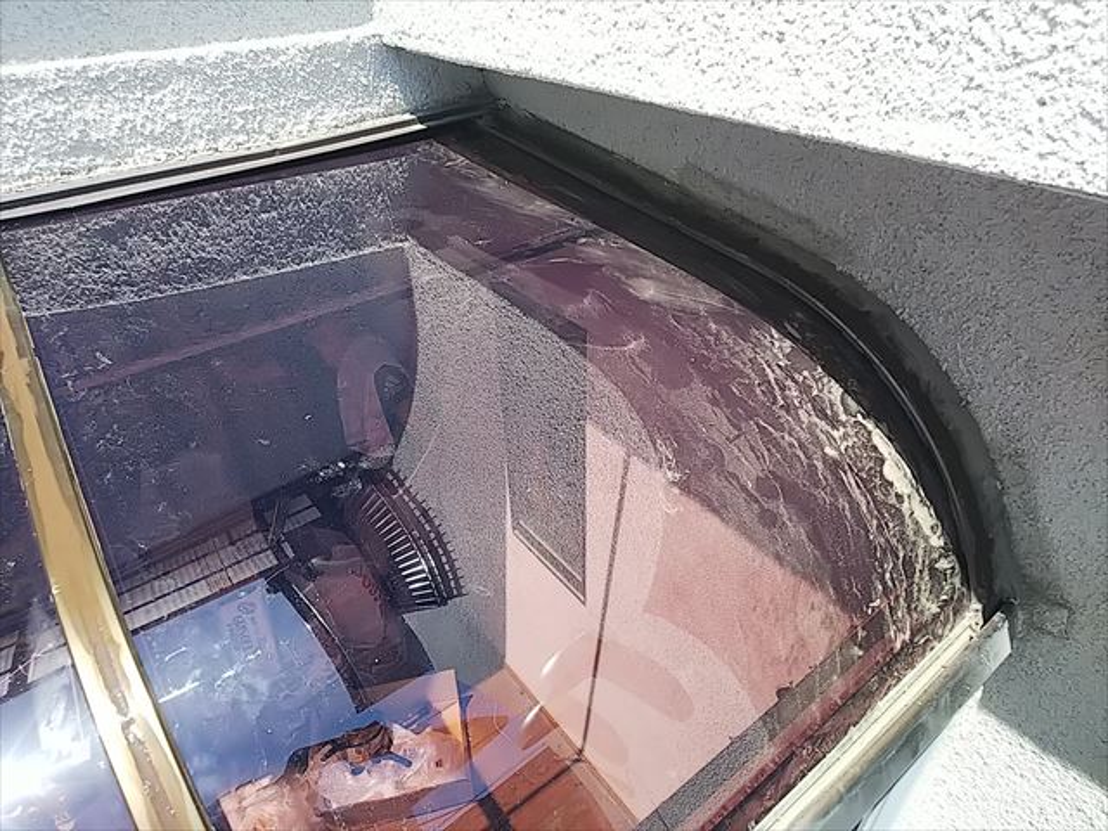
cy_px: 416
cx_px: 554
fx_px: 704
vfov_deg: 61.1
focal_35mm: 22
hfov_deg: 76.4
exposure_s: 1/342
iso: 32
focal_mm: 3.4
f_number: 1.94
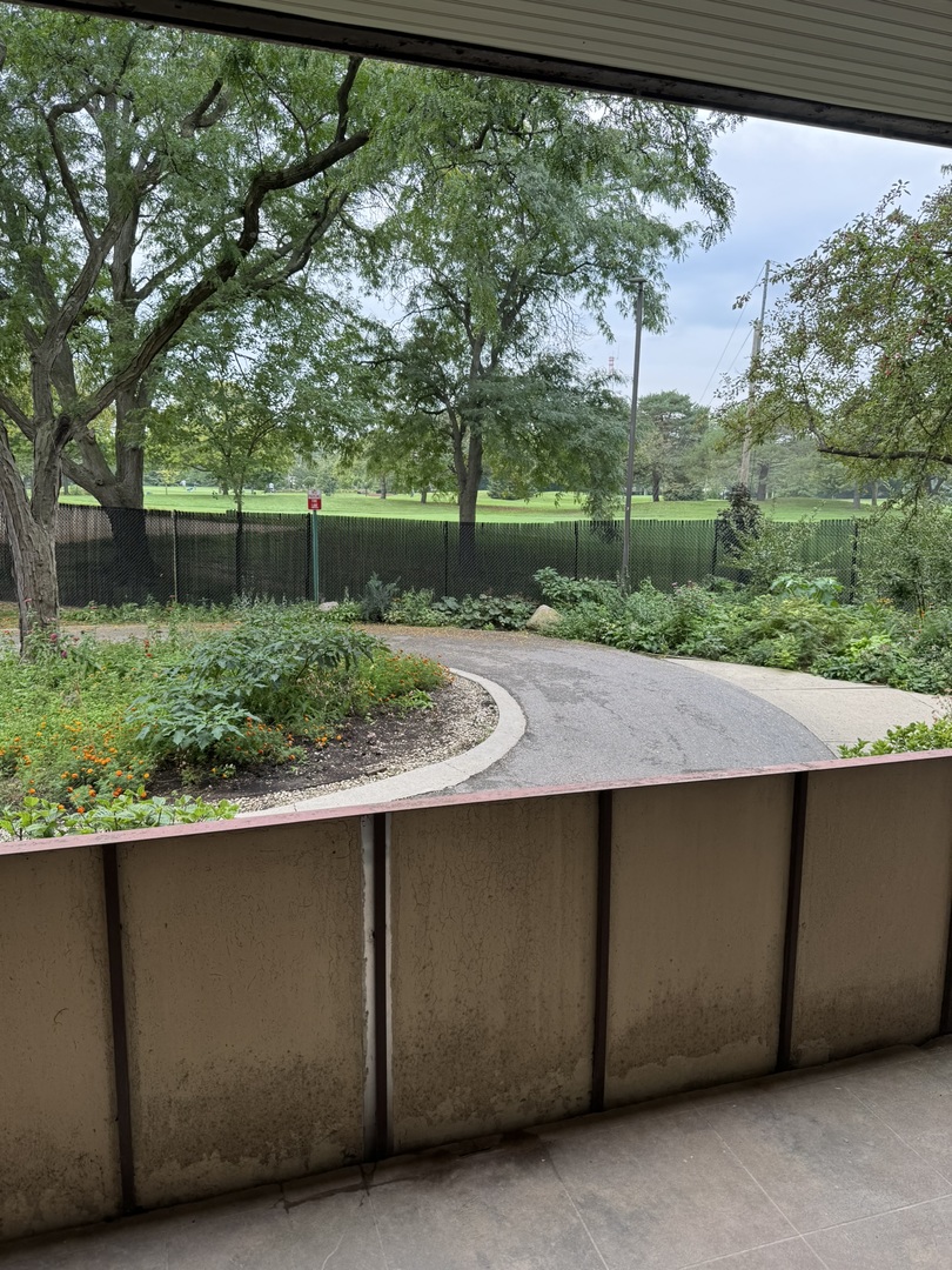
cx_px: 476
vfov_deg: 71.6
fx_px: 880
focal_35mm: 24
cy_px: 635
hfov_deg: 56.8
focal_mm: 6.76
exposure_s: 1/340
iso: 80
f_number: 1.78
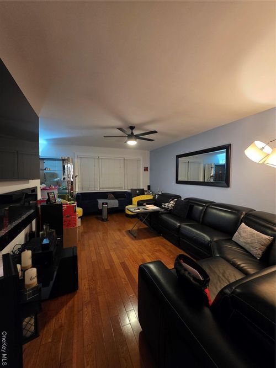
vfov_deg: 106.2
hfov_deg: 89.9
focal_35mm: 13
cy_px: 184
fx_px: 138
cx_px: 138
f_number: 1.9
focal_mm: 2.2
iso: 800
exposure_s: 1/60
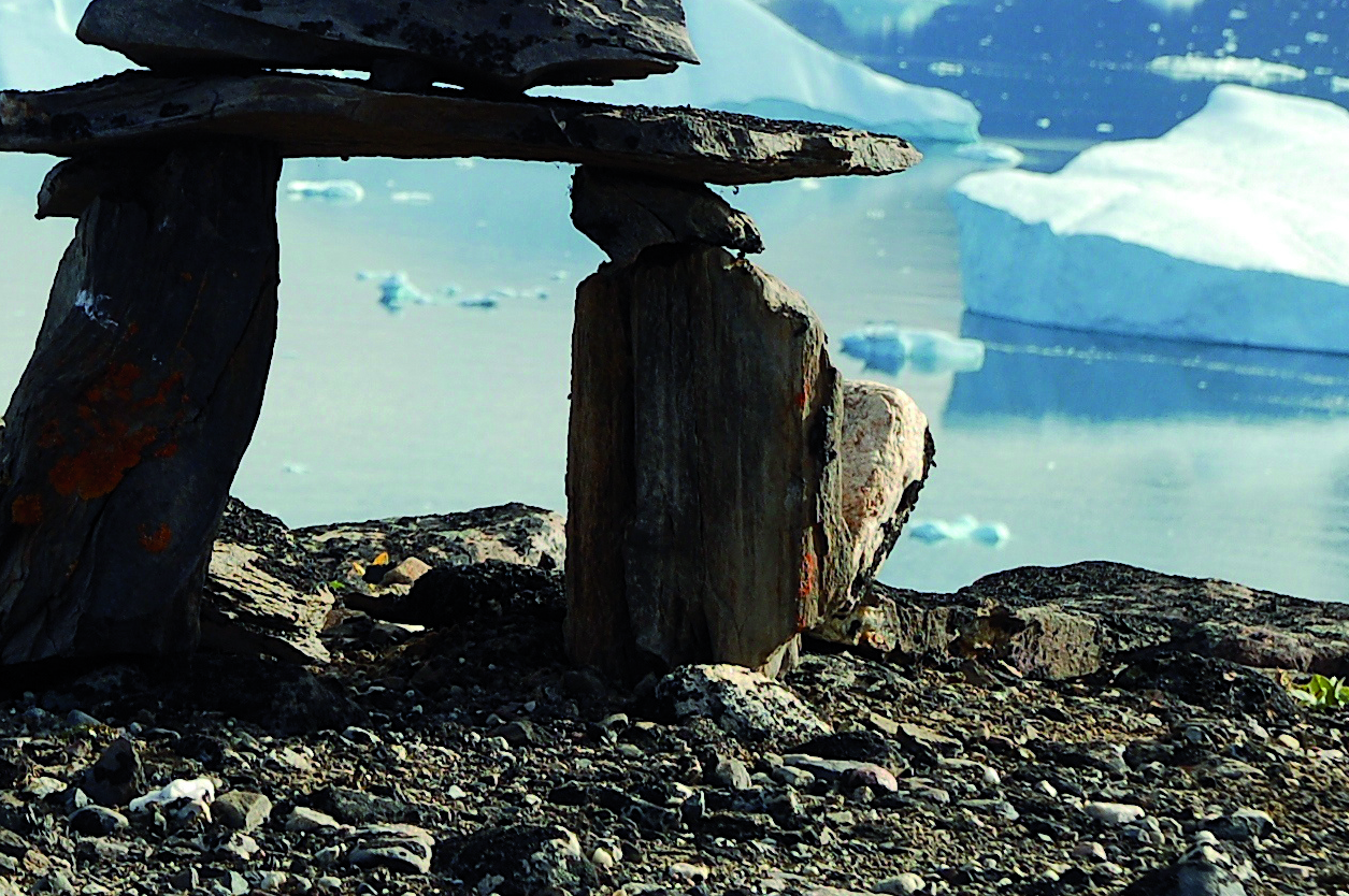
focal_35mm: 187
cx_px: -10
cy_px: -170
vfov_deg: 7.3
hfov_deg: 10.9
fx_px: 7000
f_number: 9
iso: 200
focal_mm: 52
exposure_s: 1/320
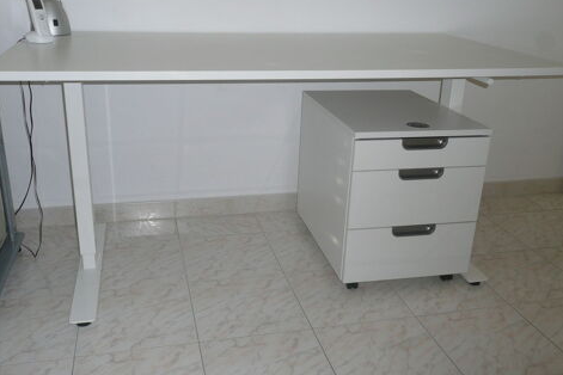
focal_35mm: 36
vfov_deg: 36.9
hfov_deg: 53.1
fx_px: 563
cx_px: 284
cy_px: 179
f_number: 3.6
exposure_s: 1/30
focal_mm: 5.5
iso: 100
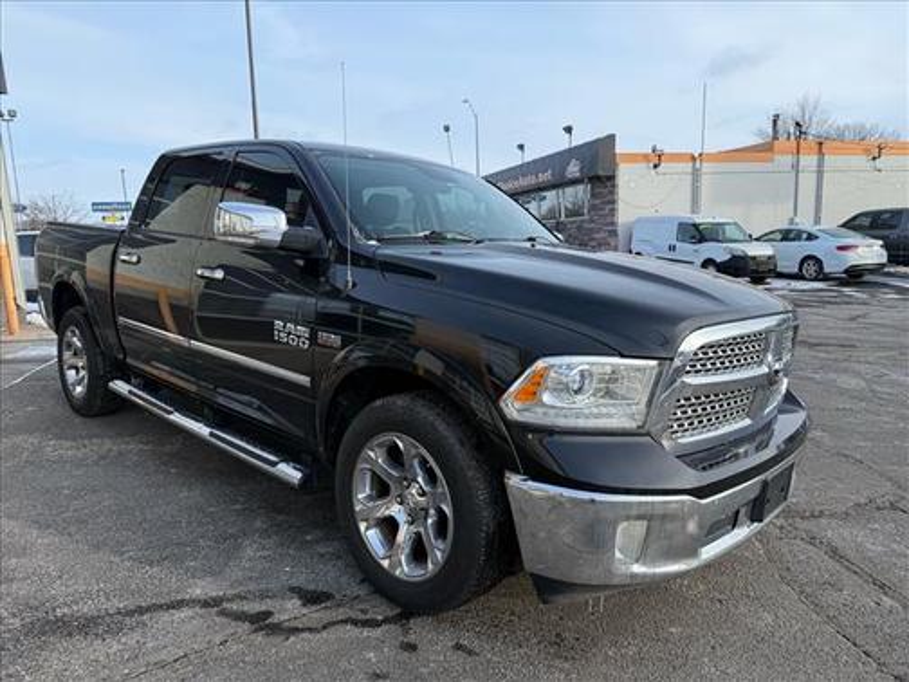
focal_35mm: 24
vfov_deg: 56.8
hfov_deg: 71.6
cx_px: 454
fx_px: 630
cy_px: 341
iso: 80
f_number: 1.78
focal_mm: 6.76
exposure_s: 1/1585
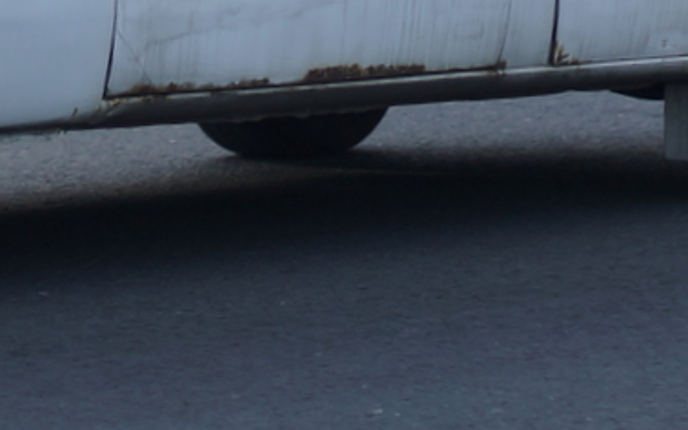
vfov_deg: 6.0
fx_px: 4049
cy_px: -308
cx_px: -135
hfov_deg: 9.6
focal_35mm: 216
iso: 100
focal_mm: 50
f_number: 2
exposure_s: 1/1000
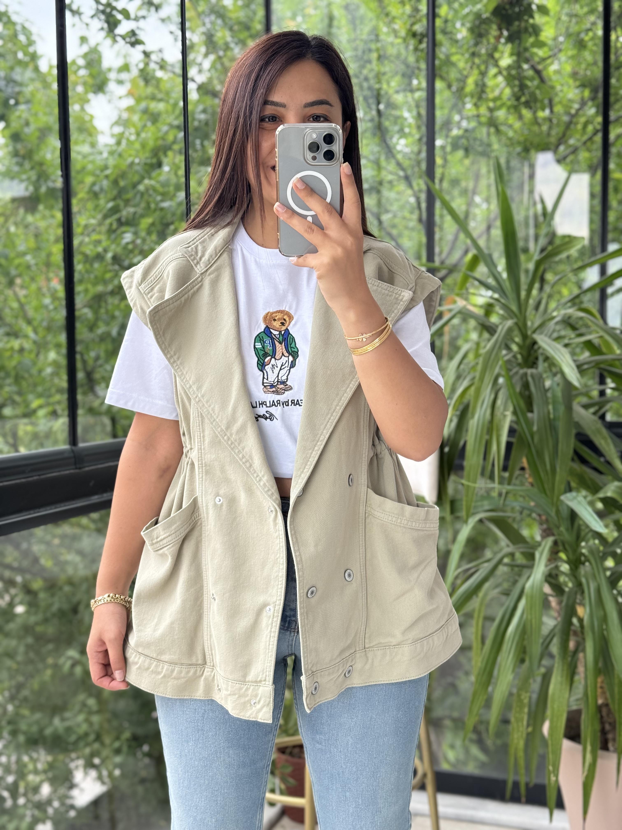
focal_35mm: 48
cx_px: 311
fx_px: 1150
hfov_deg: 30.3
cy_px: 415
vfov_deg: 39.7
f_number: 1.78
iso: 80
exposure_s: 1/171
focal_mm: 6.76
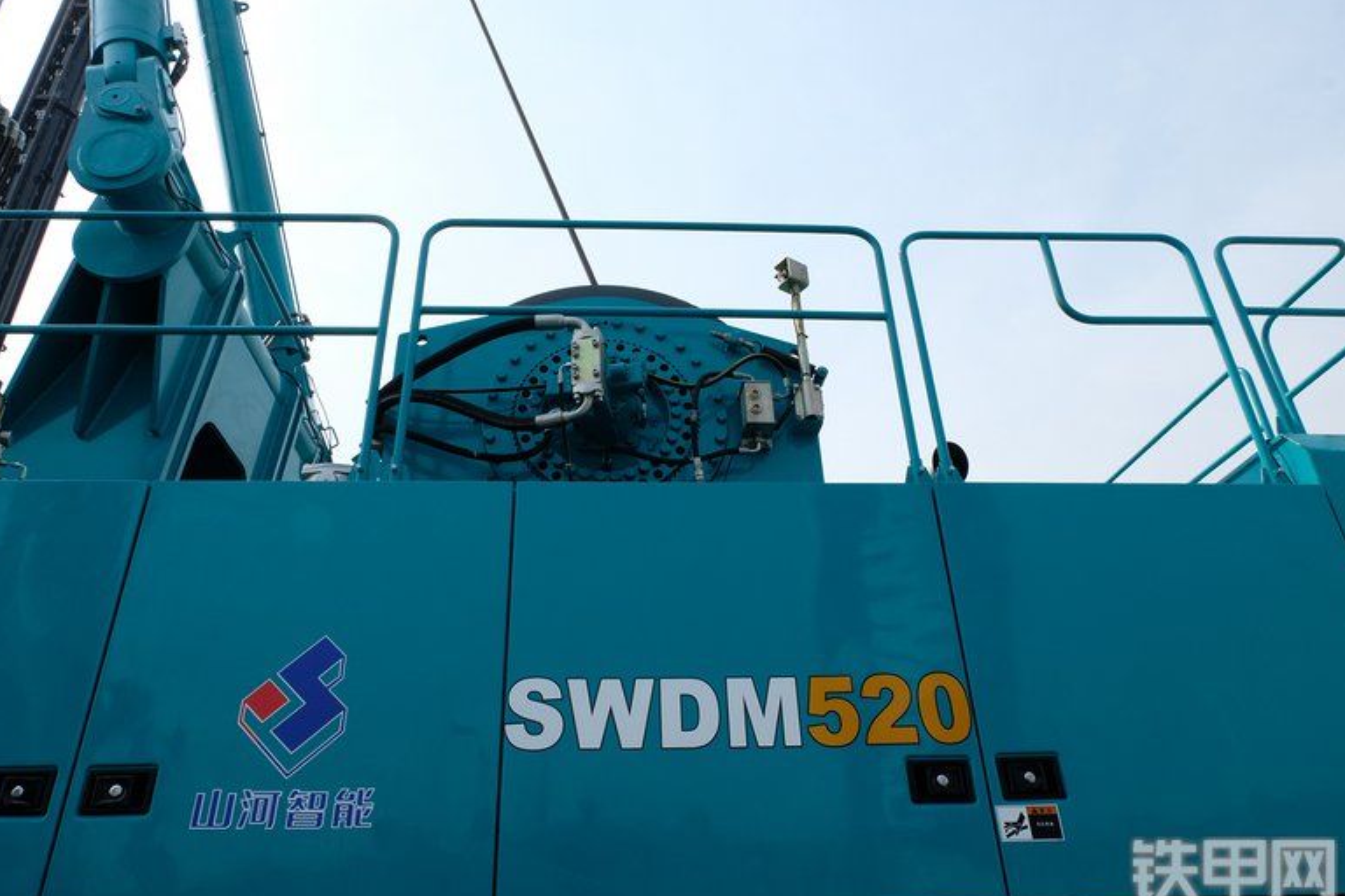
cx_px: 657
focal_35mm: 25
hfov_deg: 71.5
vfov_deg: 51.3
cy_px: 449
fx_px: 934
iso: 800
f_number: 22
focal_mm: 16
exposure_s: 1/180
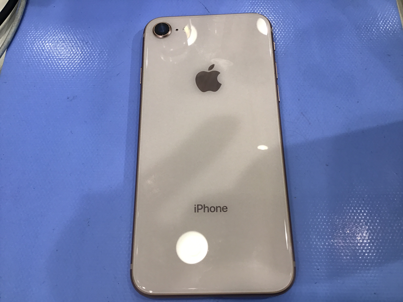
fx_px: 361
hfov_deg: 58.4
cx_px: 202
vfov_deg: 45.4
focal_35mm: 31
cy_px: 151
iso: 25
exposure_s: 1/33
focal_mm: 3.3
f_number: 2.4
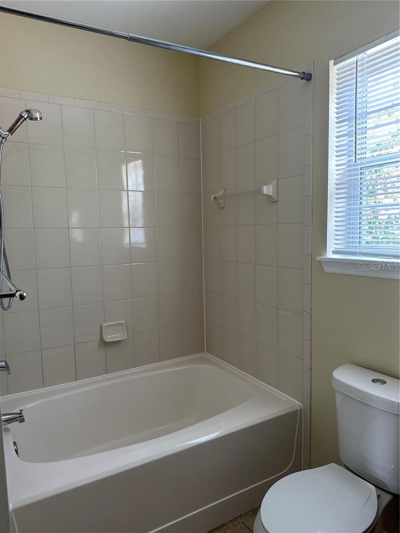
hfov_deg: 56.8
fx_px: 370
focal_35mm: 24
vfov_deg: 71.6
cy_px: 266
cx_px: 200
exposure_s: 1/60
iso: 200
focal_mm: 6.86
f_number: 1.78
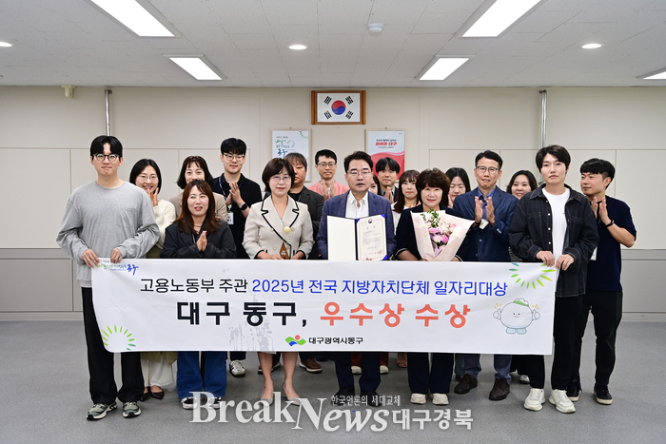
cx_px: 333
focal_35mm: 38
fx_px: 703
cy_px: 222
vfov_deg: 35.1
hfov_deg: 50.7
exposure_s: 1/200
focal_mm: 38
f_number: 4
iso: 1250
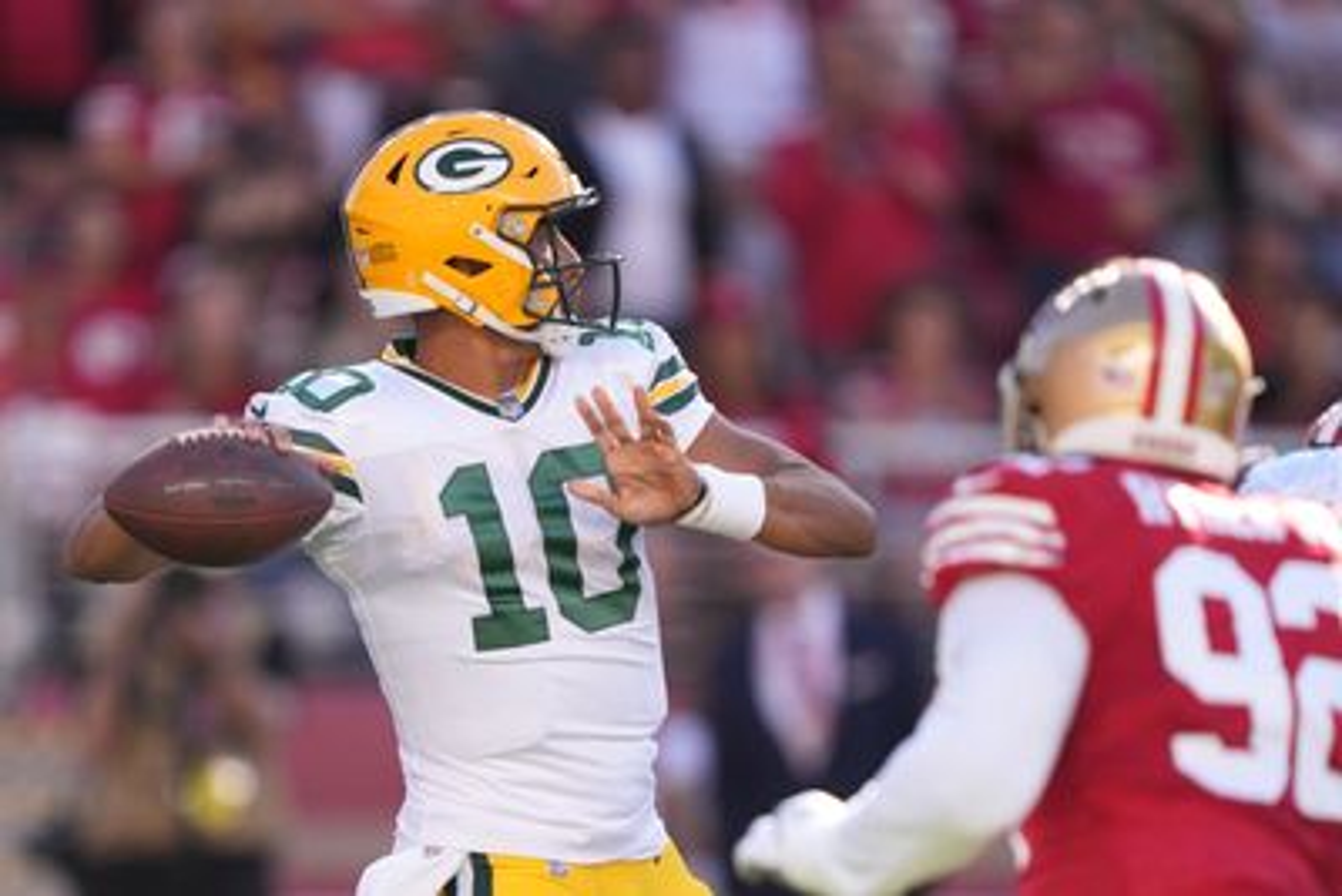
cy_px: 448
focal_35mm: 400
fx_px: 14916
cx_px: 671
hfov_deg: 5.2
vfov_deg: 3.4
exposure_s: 1/1600
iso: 400
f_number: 2.8
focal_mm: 400
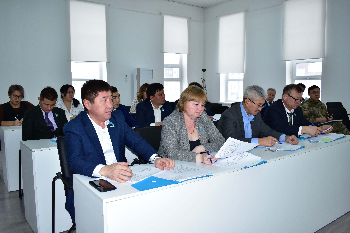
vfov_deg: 46.4
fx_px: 272
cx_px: 172
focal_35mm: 28
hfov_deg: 65.5
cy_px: 115
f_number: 4.5
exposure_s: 1/200
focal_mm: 18
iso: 500
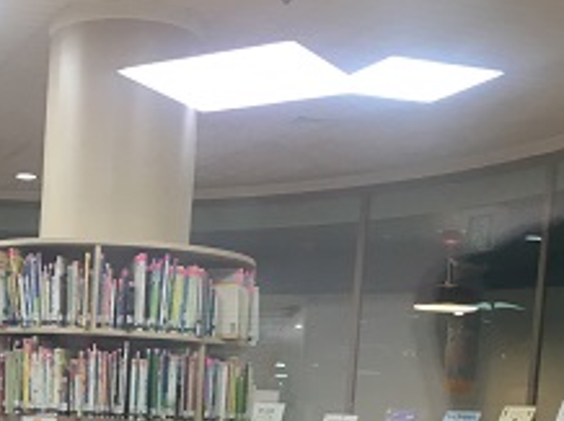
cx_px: 18
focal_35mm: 80
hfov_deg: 23.5
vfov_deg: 17.6
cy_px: 486
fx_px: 1302
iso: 50
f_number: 2.2
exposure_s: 1/30
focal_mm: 4.15
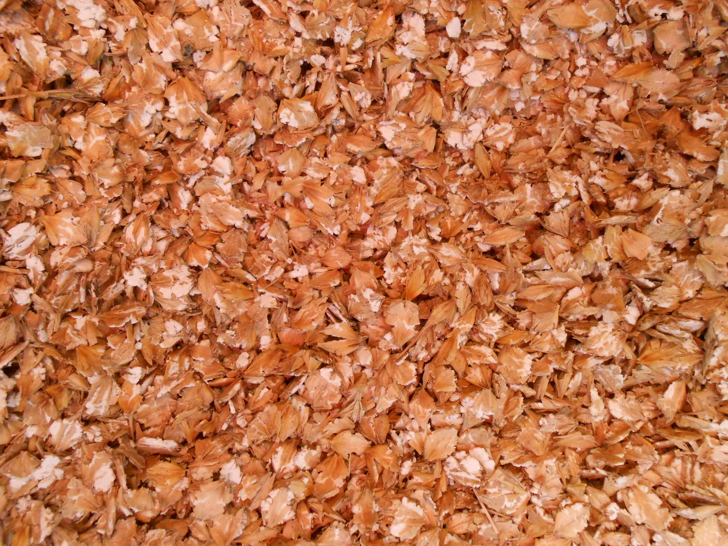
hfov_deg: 60.0
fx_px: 631
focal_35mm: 30
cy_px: 273
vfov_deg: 46.8
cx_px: 364
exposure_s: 1/10
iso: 400
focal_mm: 5.3
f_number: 3.8
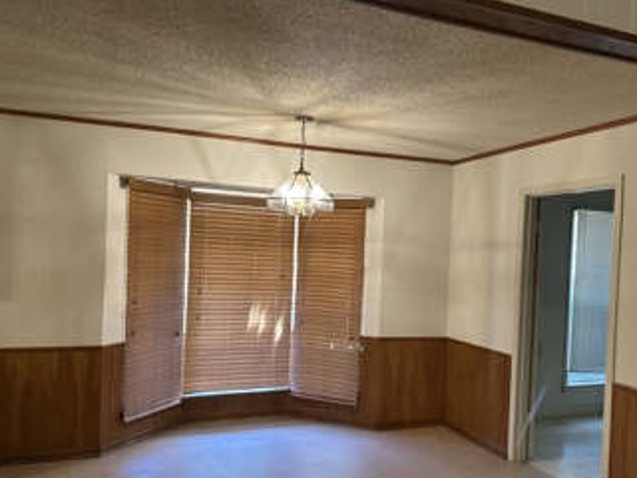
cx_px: 322
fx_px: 552
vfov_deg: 46.7
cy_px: 265
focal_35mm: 30
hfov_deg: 60.0
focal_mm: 6.86
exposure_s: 1/60
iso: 250
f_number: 1.78
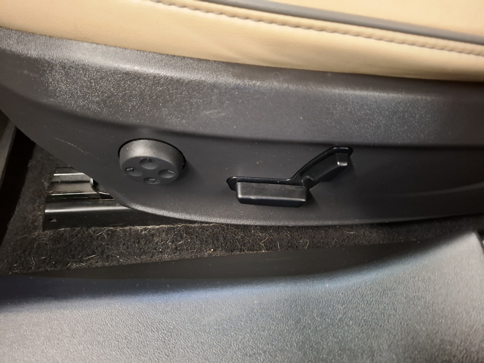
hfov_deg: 73.9
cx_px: 242
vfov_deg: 58.9
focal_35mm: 23
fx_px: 322
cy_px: 182
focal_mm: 5.54
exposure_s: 1/25
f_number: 1.8
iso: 800
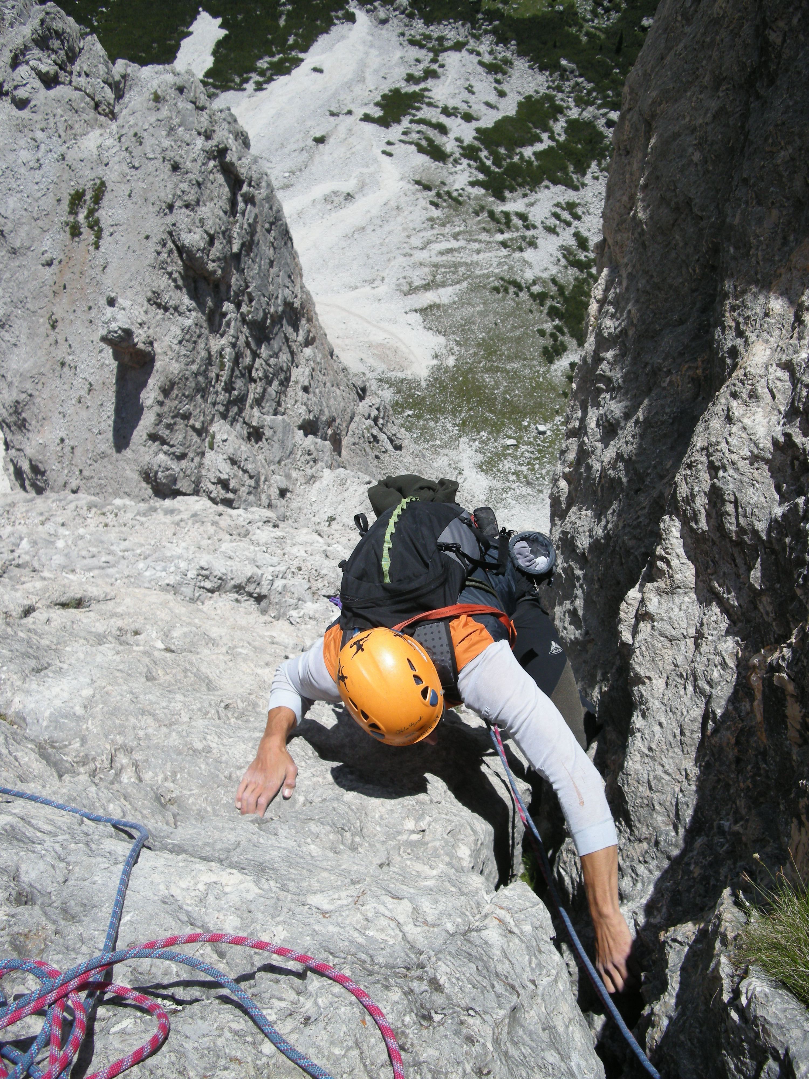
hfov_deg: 38.7
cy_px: 540
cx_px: 404
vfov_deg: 50.1
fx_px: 1153
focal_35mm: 37
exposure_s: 1/207
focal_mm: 7.9
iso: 64
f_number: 8
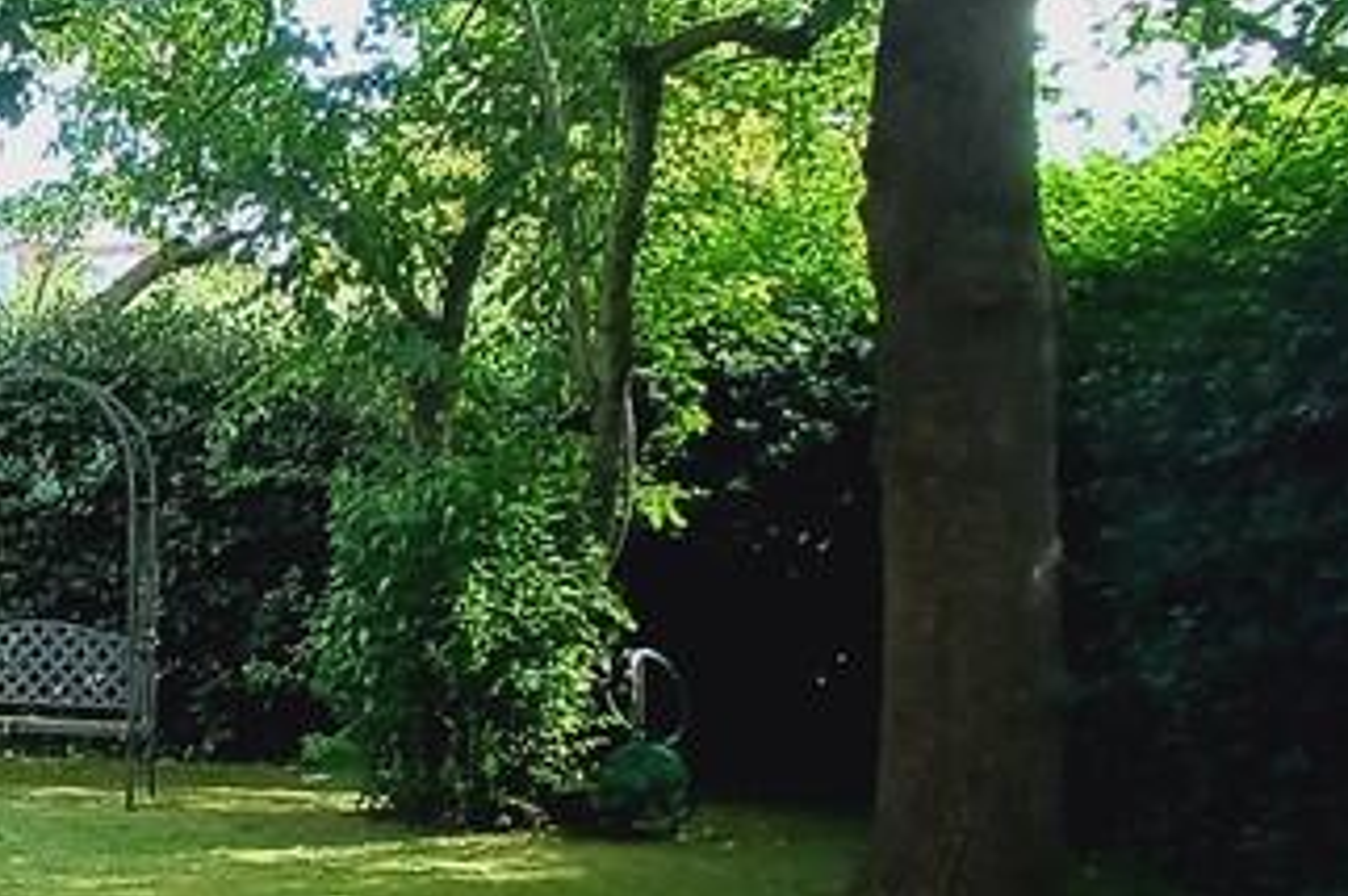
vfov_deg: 25.2
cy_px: 645
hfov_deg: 29.1
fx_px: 1983
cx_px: -473
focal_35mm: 53
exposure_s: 1/100
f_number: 2.2
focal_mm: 1.64
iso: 80
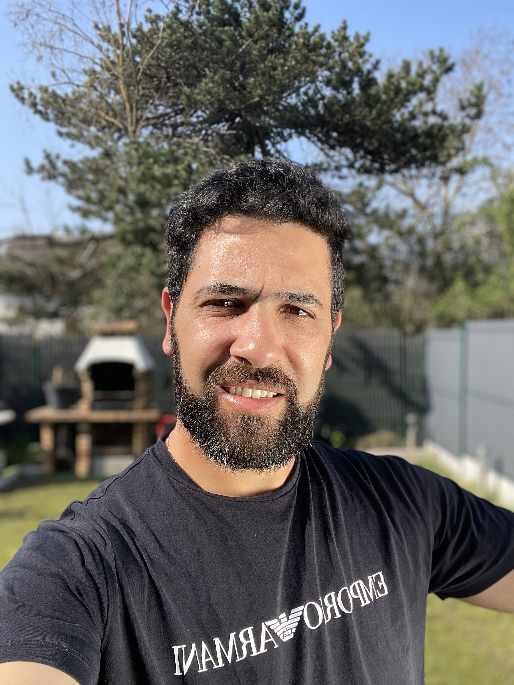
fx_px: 594
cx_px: 257
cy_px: 342
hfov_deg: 46.8
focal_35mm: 30
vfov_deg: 60.0
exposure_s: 1/1458
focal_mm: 2.71
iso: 32
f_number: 2.2
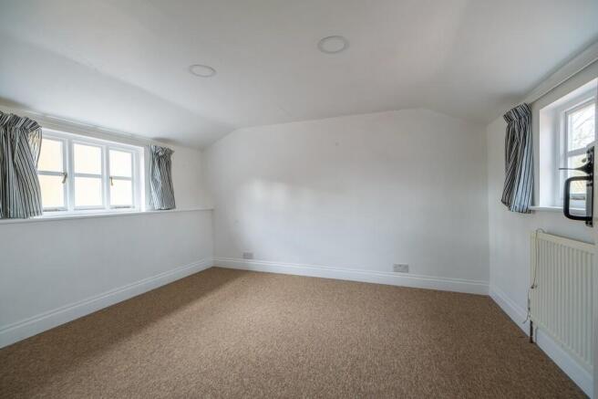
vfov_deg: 73.7
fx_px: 266
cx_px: 299
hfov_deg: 96.8
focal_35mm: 16
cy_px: 200
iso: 160
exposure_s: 1/40
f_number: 7.1
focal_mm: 10.6
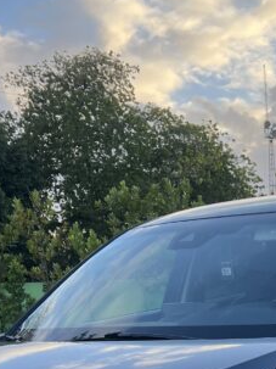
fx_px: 936
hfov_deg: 16.4
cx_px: 280
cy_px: 415
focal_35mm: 88
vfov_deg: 21.1
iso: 50
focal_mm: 5.7
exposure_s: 1/840
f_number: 1.5
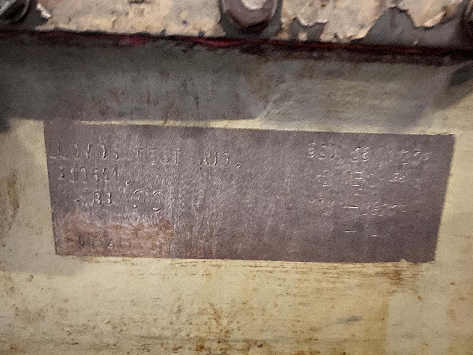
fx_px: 355
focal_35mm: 26
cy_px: 178
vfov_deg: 53.1
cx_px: 236
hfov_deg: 67.3
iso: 800
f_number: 1.8
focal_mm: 4.25
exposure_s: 1/8
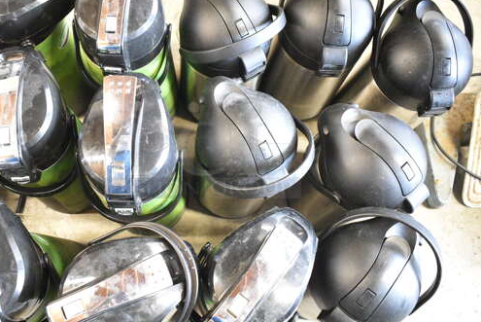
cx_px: 193
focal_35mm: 37
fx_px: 495
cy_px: 147
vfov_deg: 36.0
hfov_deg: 51.5
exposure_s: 1/30
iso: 6400
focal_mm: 20
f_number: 3.5
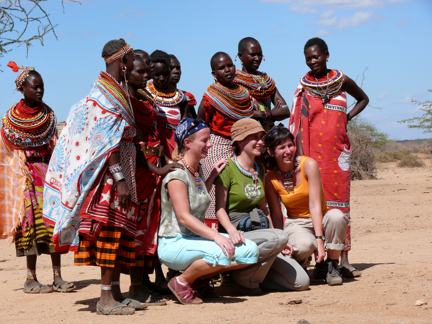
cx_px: 216
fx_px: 1460
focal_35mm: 117
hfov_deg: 16.8
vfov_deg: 12.7
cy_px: 162
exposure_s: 1/400
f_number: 6.3
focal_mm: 24.7
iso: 100
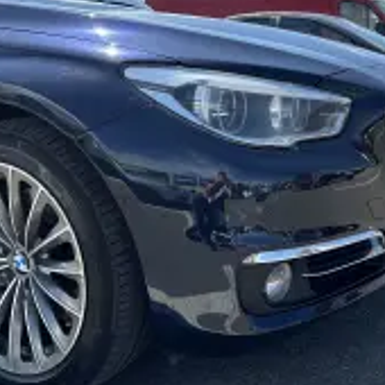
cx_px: 238
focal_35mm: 45
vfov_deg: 37.3
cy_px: 143
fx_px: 566
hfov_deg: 37.4
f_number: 1.78
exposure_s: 1/3717
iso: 80
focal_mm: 6.86
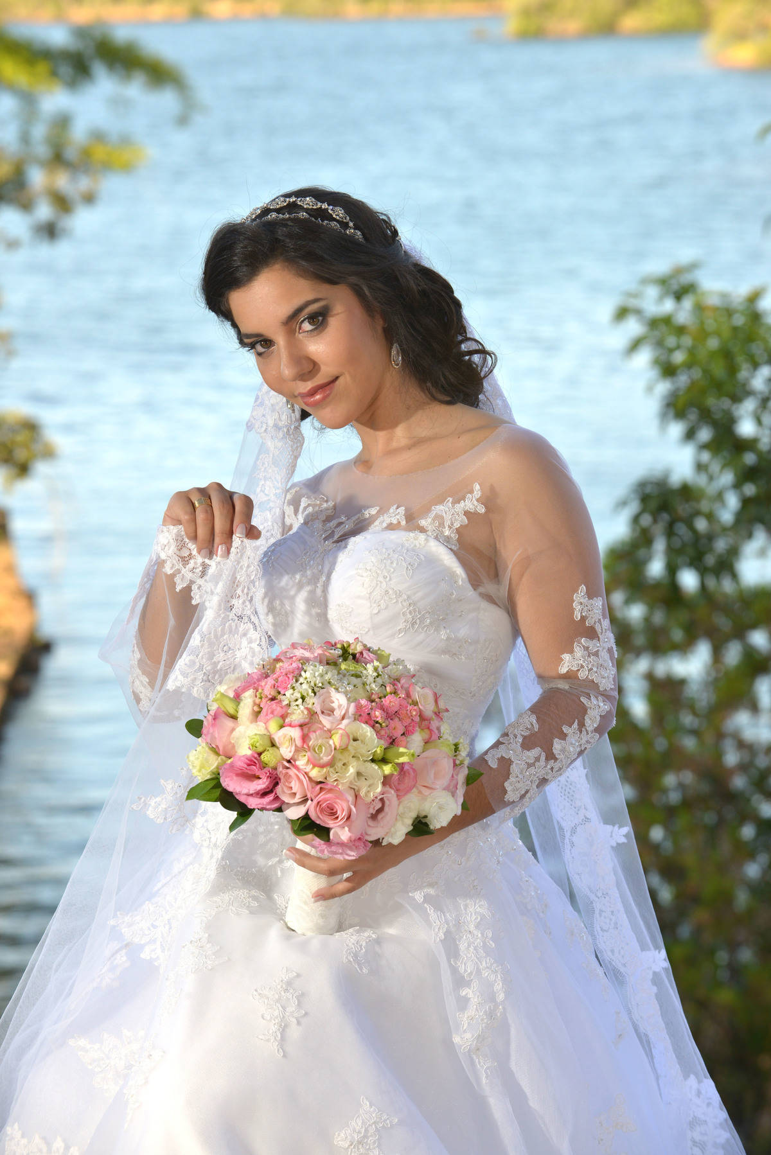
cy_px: 578
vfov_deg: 14.6
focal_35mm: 140
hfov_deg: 9.8
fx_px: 4494
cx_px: 386
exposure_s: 1/250
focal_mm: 140
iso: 400
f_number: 8
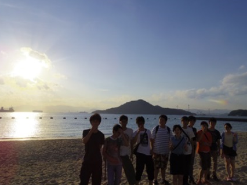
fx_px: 193
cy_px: 84
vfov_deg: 51.3
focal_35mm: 27
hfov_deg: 65.3
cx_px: 118
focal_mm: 5
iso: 200
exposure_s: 1/1600
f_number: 5.6
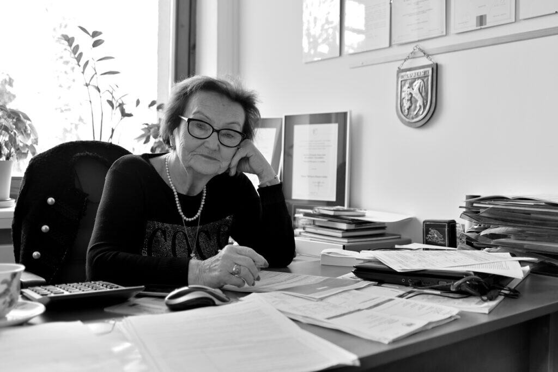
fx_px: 589
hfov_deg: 50.7
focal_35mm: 38
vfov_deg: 35.1
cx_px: 279
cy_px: 186
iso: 800
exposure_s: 1/125
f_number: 4
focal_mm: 38
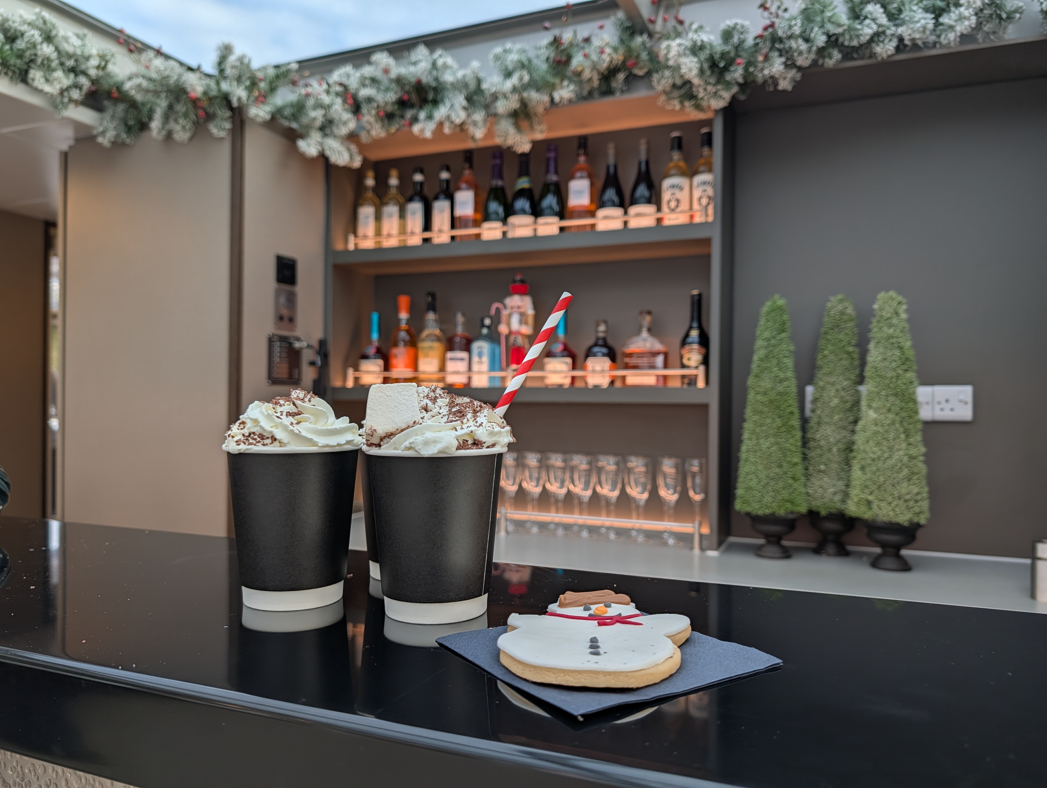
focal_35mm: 24
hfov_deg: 71.5
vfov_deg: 56.9
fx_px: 727
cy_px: 394
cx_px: 524
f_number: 1.68
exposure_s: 1/103
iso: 18
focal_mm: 6.9
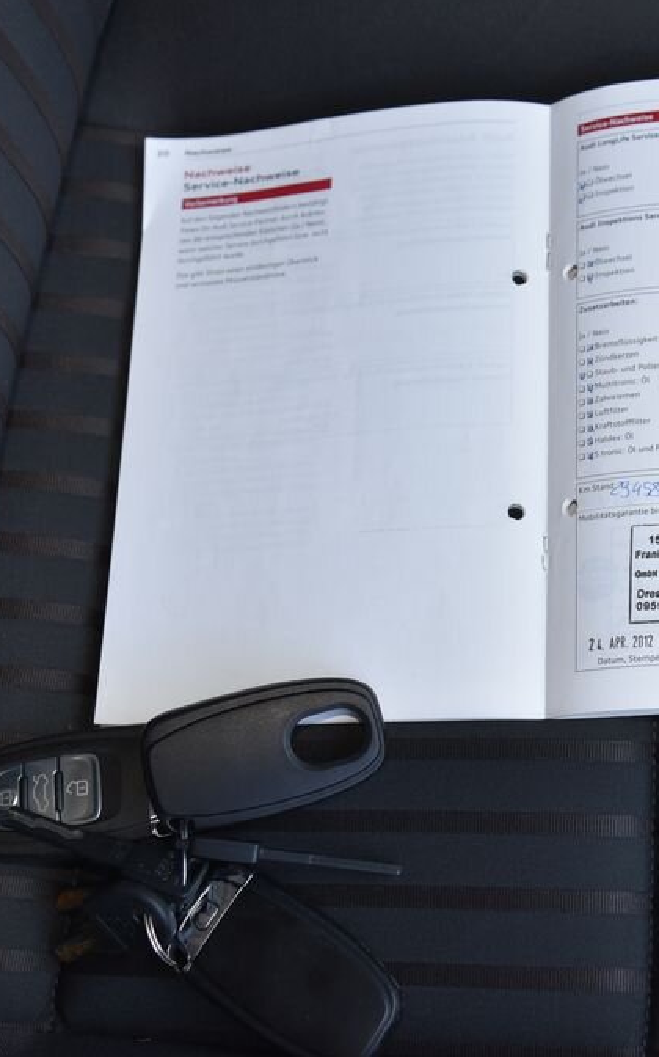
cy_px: 528
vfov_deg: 34.6
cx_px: 485
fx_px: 1697
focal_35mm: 59
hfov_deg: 21.8
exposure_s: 1/125
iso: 500
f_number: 4.5
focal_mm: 38
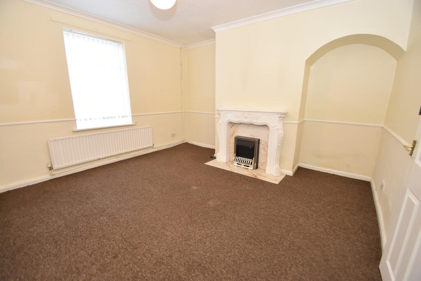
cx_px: 210
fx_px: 175
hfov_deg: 100.4
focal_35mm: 15
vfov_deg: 77.3
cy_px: 140
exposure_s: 1/80
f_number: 4.5
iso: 800
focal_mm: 10
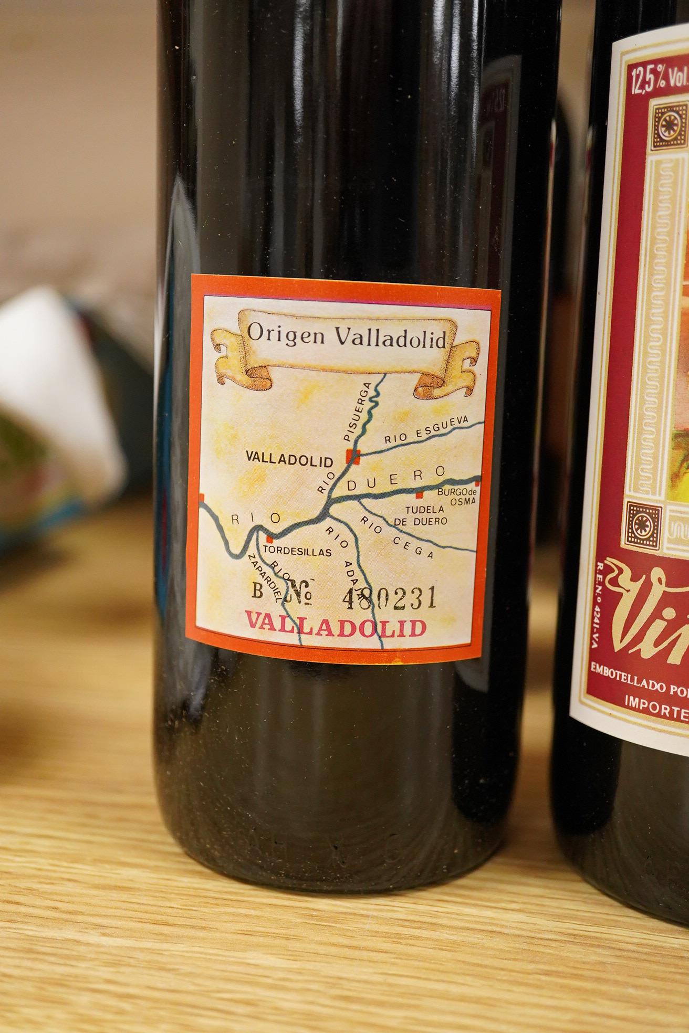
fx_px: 1292
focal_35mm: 45
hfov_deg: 29.9
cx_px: 344
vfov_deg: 43.6
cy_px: 516
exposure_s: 1/250
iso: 2500
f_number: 3.5
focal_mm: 30
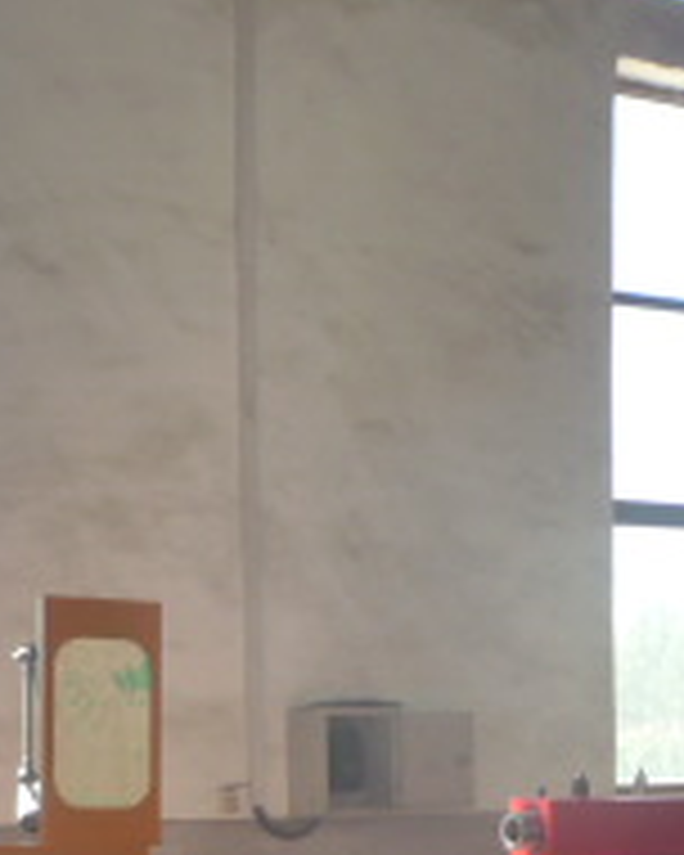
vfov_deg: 21.8
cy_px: 994
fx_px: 2075
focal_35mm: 82
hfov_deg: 18.7
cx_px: 270
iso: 160
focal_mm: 4.4
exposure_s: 1/200
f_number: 2.8
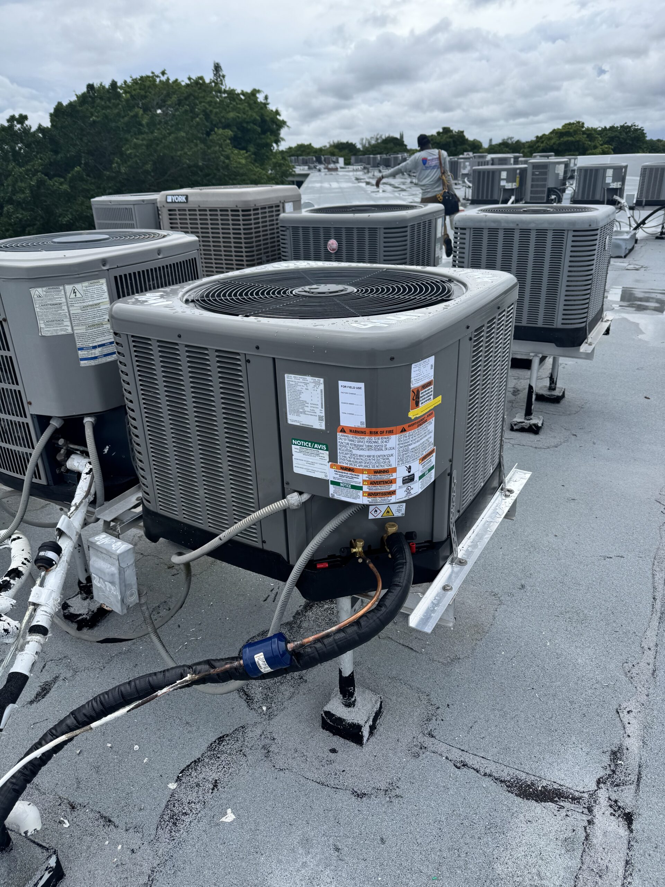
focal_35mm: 24
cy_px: 444
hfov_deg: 56.8
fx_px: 615
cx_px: 332
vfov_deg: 71.6
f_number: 1.78
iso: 80
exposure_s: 1/4310
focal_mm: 6.76
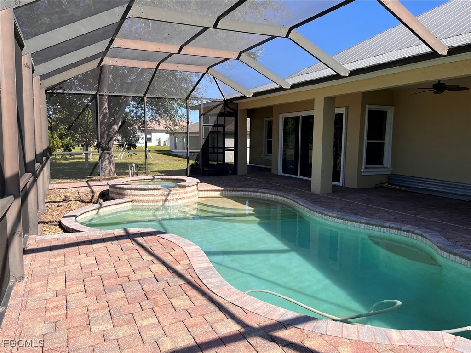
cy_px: 176
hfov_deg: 67.3
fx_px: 354
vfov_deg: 53.1
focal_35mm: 26
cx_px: 236
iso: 50
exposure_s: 1/1748
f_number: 1.6
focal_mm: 5.1
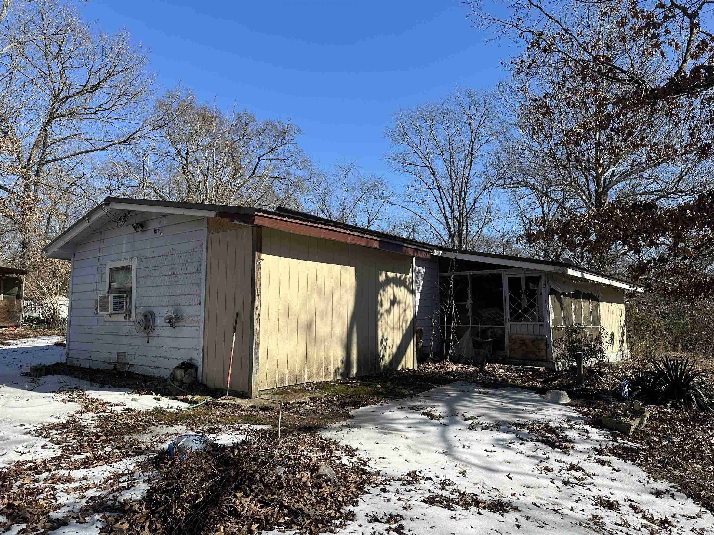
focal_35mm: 24
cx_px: 357
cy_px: 268
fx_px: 495
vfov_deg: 56.8
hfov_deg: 71.6
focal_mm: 6.86
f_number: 1.78
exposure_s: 1/3861
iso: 80
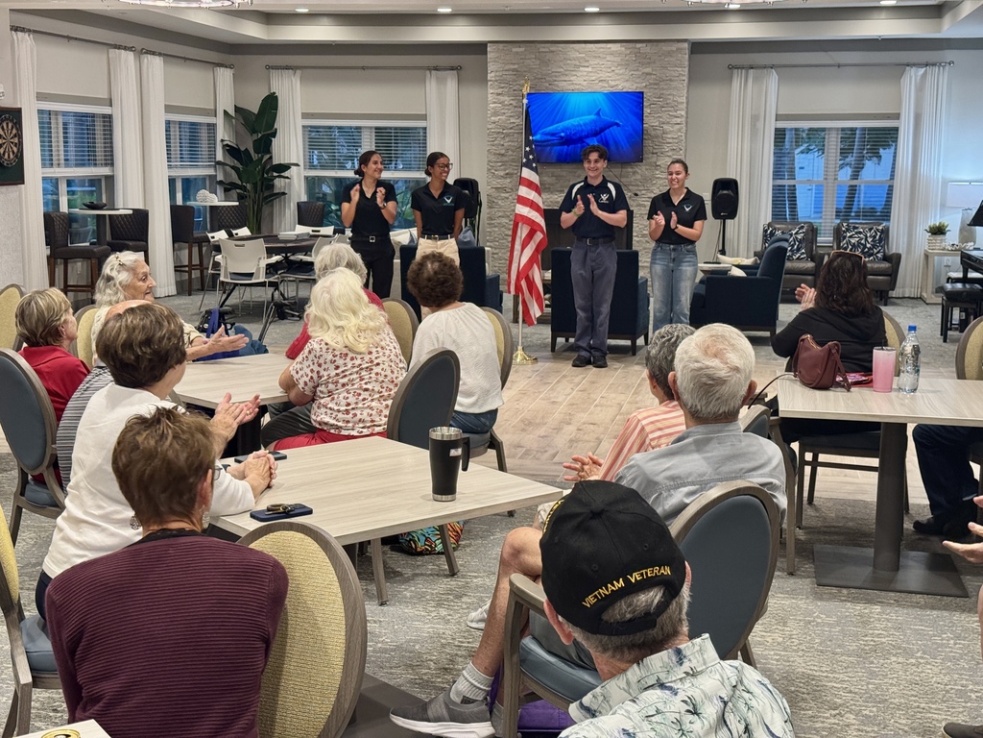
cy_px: 369
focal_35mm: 48
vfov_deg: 30.3
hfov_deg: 39.7
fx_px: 1363
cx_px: 492
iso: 200
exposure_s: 1/60
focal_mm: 6.76
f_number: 1.78
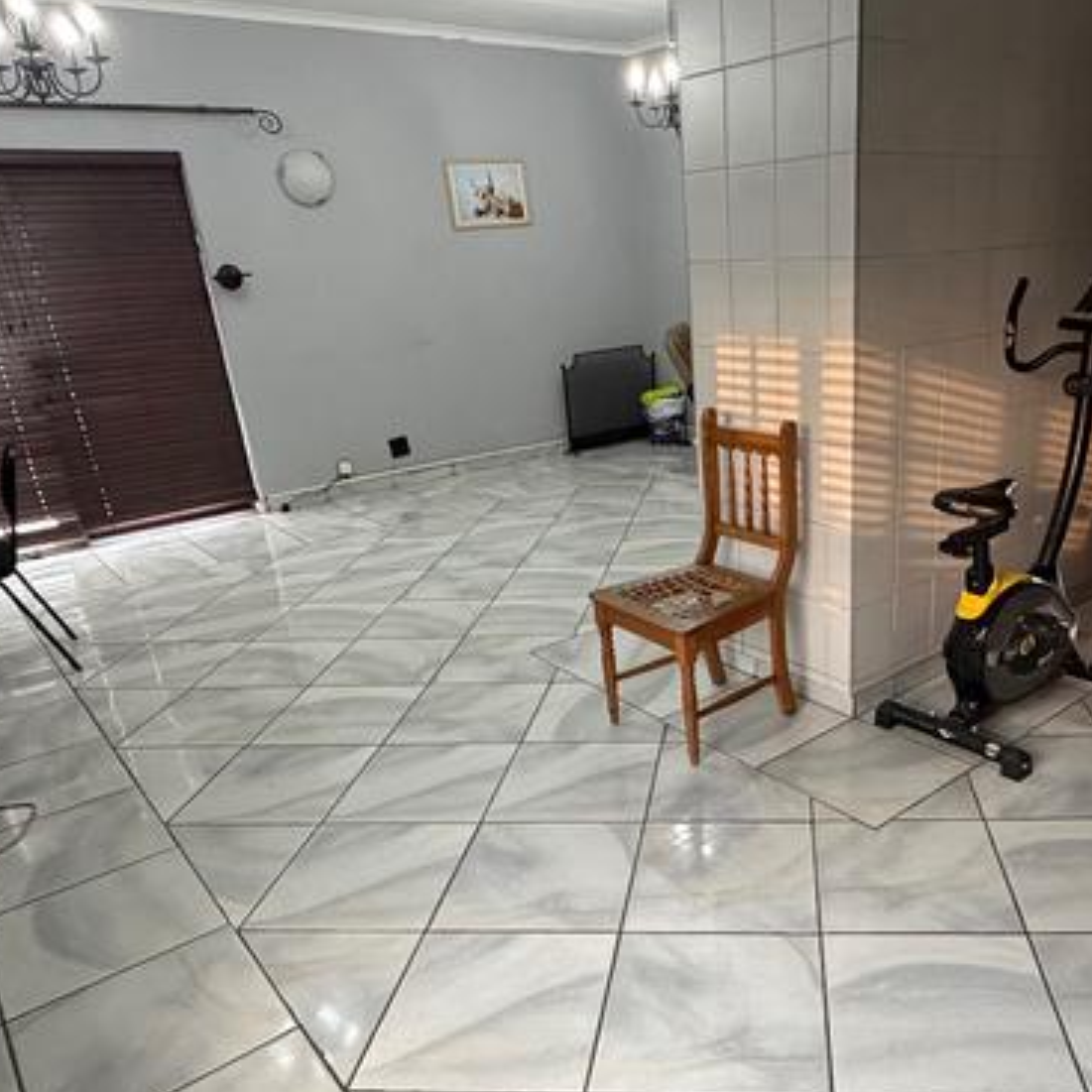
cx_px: 717
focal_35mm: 27
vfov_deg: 58.5
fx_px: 964
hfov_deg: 57.9
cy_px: 667
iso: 320
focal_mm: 2.22
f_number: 2.2
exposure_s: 1/50
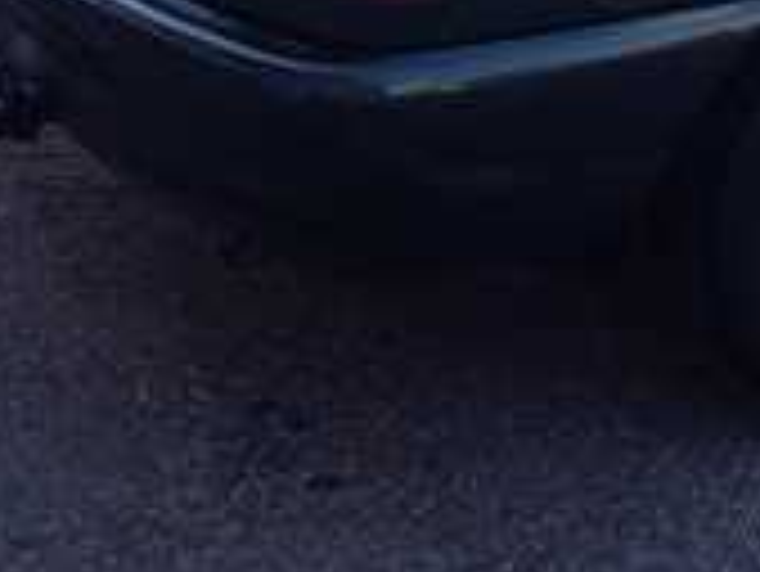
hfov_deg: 13.8
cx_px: 1082
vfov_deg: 10.7
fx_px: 2966
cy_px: -225
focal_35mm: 135
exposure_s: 1/280
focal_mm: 4.28
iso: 50
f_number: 2.4
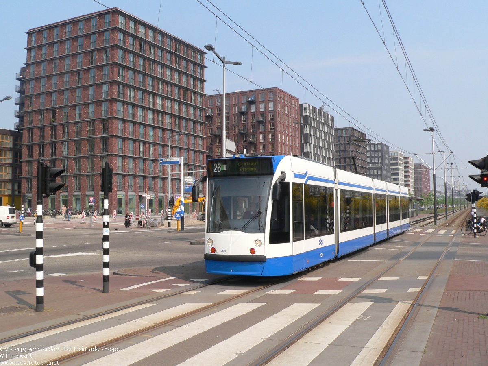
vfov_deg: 39.7
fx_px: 508
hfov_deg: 51.4
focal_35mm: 36
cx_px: 244
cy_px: 183
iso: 100
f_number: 5.2
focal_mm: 6
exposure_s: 1/640
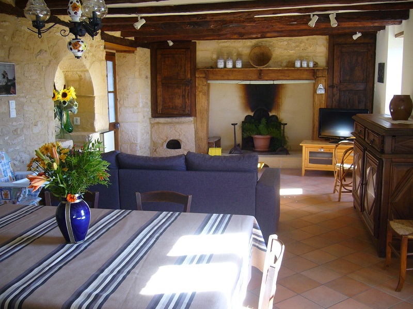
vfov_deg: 40.7
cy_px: 154
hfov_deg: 52.6
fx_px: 418
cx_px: 206
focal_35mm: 35
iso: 100
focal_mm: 5.8
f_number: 2.8
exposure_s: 1/20
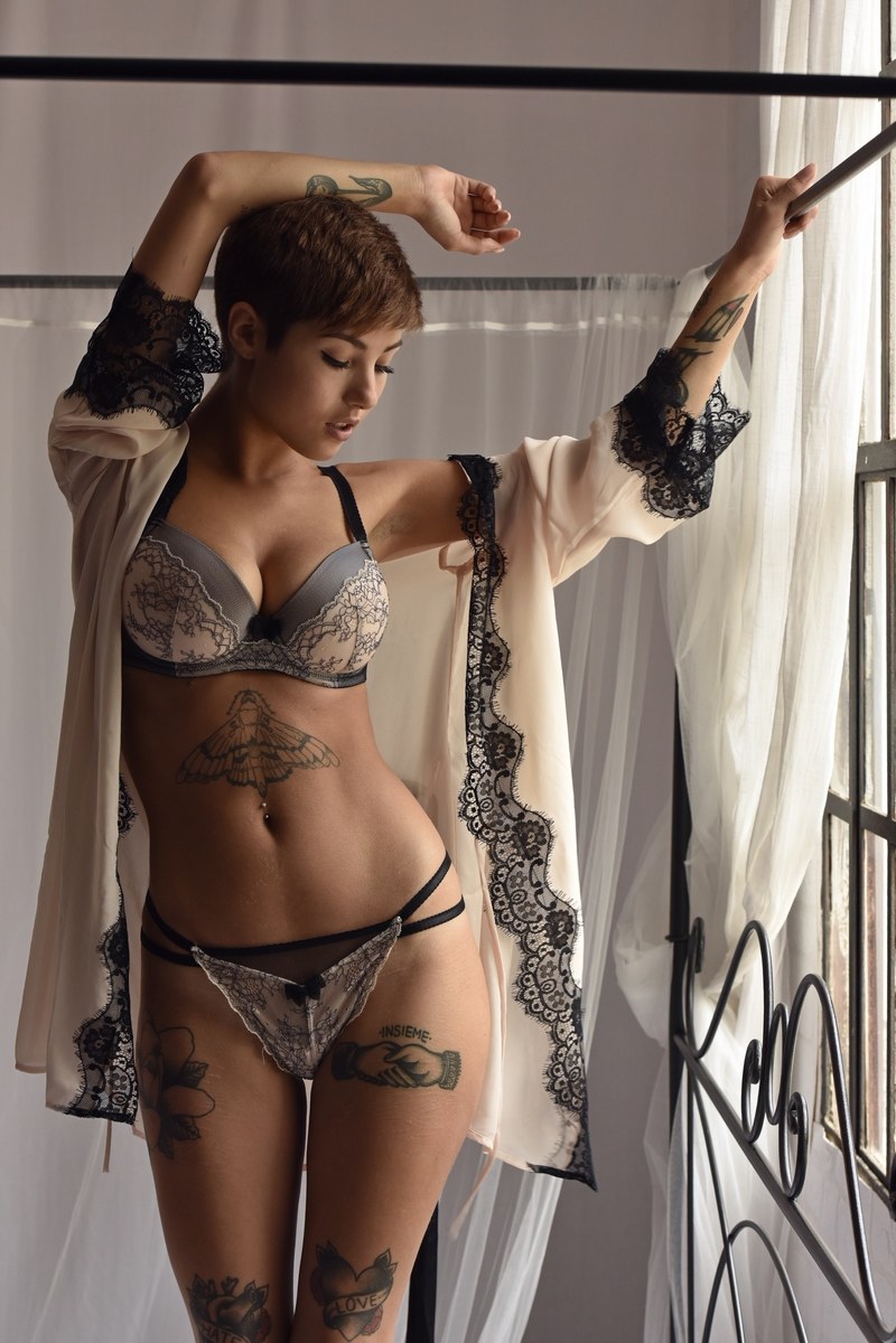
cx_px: 448
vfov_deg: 28.8
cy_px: 672
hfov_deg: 19.5
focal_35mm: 70
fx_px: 2613
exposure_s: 1/100
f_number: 6.3
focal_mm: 70
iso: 640
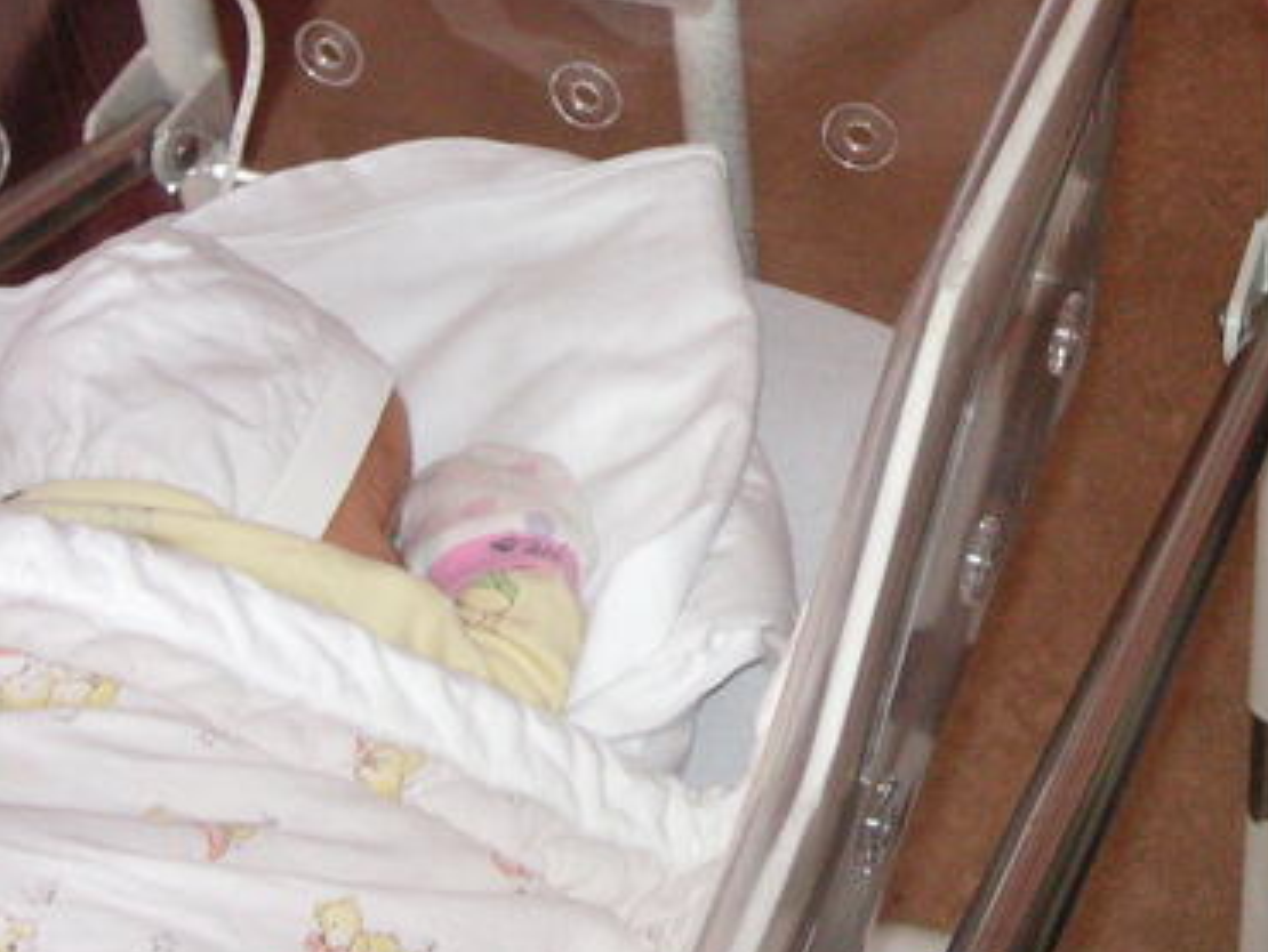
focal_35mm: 80
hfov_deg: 24.0
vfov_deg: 17.9
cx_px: 1035
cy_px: -55
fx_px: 2932
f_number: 2.8
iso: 160
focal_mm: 6.1
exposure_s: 1/45
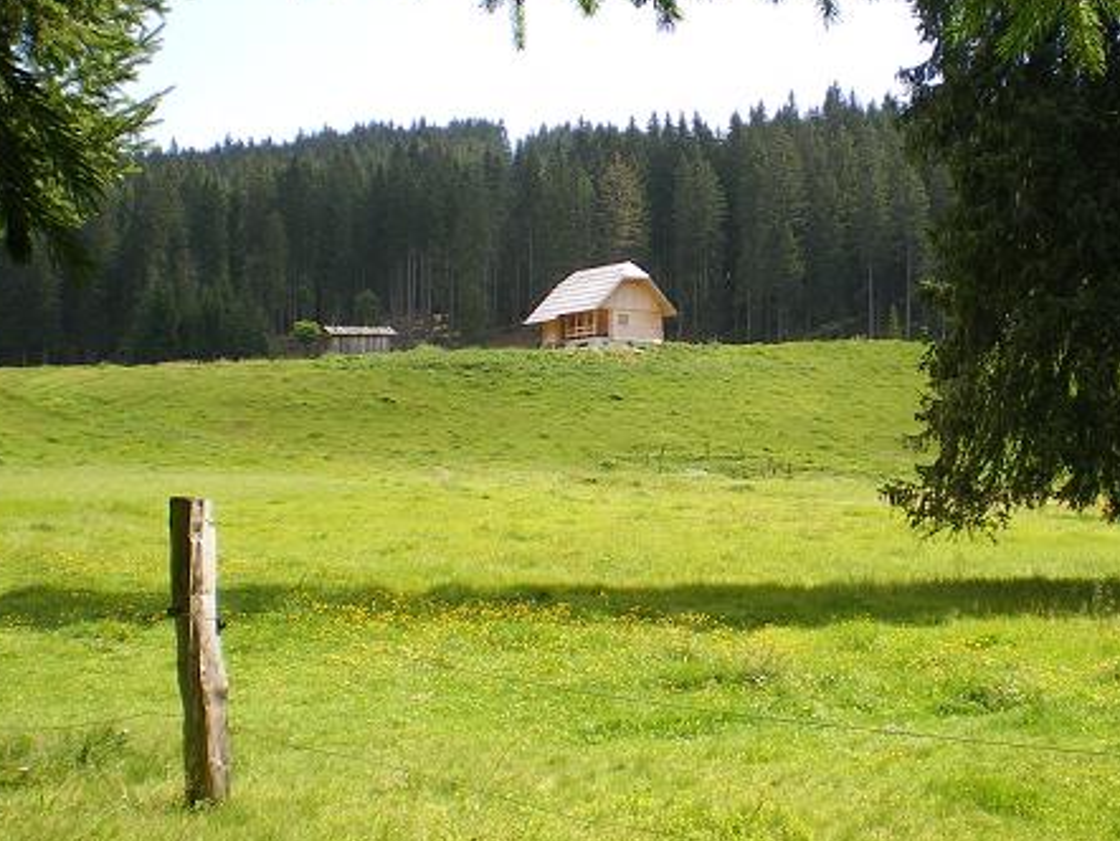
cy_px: 491
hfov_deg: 34.8
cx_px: 692
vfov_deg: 26.5
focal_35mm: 55
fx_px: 1780
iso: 64
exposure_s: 1/125
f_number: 4.6
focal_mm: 6.3
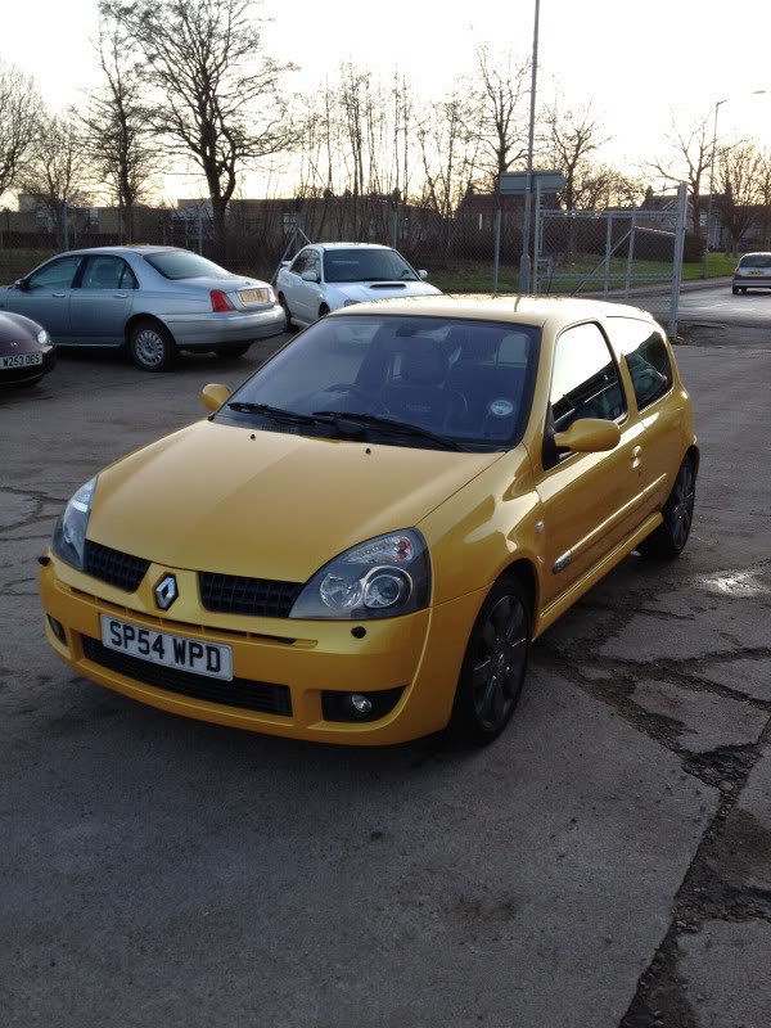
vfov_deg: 52.6
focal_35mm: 35
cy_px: 514
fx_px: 1039
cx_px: 386
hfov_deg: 40.7
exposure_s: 1/120
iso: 80
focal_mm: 4.3
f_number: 2.4
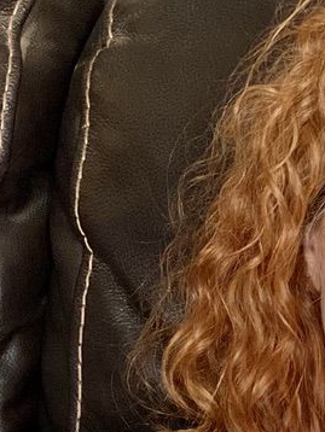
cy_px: 631
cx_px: 424
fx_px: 2613
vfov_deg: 9.2
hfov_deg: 7.0
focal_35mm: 209
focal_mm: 6
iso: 200
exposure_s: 1/120
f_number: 2
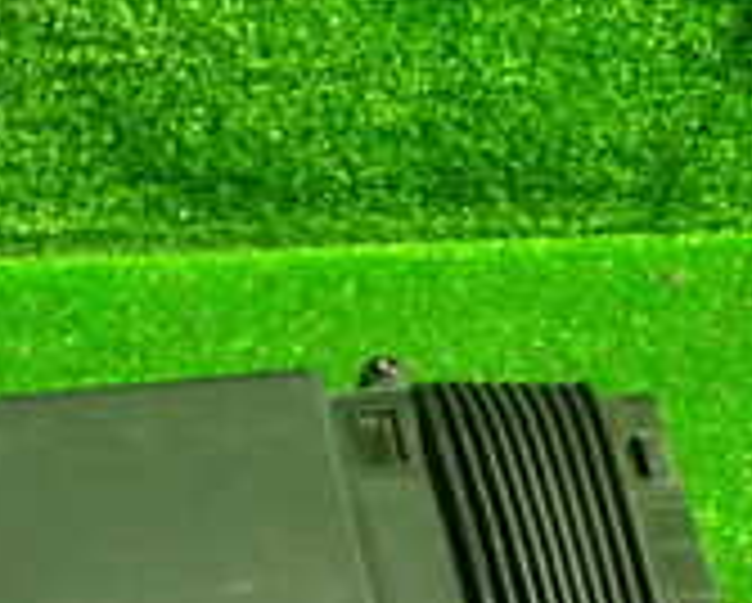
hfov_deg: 17.3
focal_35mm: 105
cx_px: -198
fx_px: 2340
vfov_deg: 13.9
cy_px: 855
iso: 500
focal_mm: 5.4
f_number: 2.3
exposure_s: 1/30
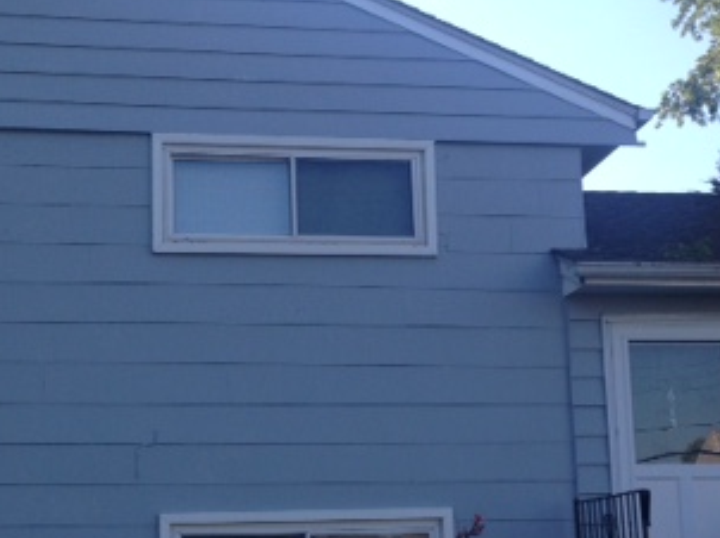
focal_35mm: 70
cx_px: 284
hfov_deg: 27.7
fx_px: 1455
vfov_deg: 20.9
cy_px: 381
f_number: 2.4
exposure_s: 1/511
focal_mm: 4.12
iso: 50
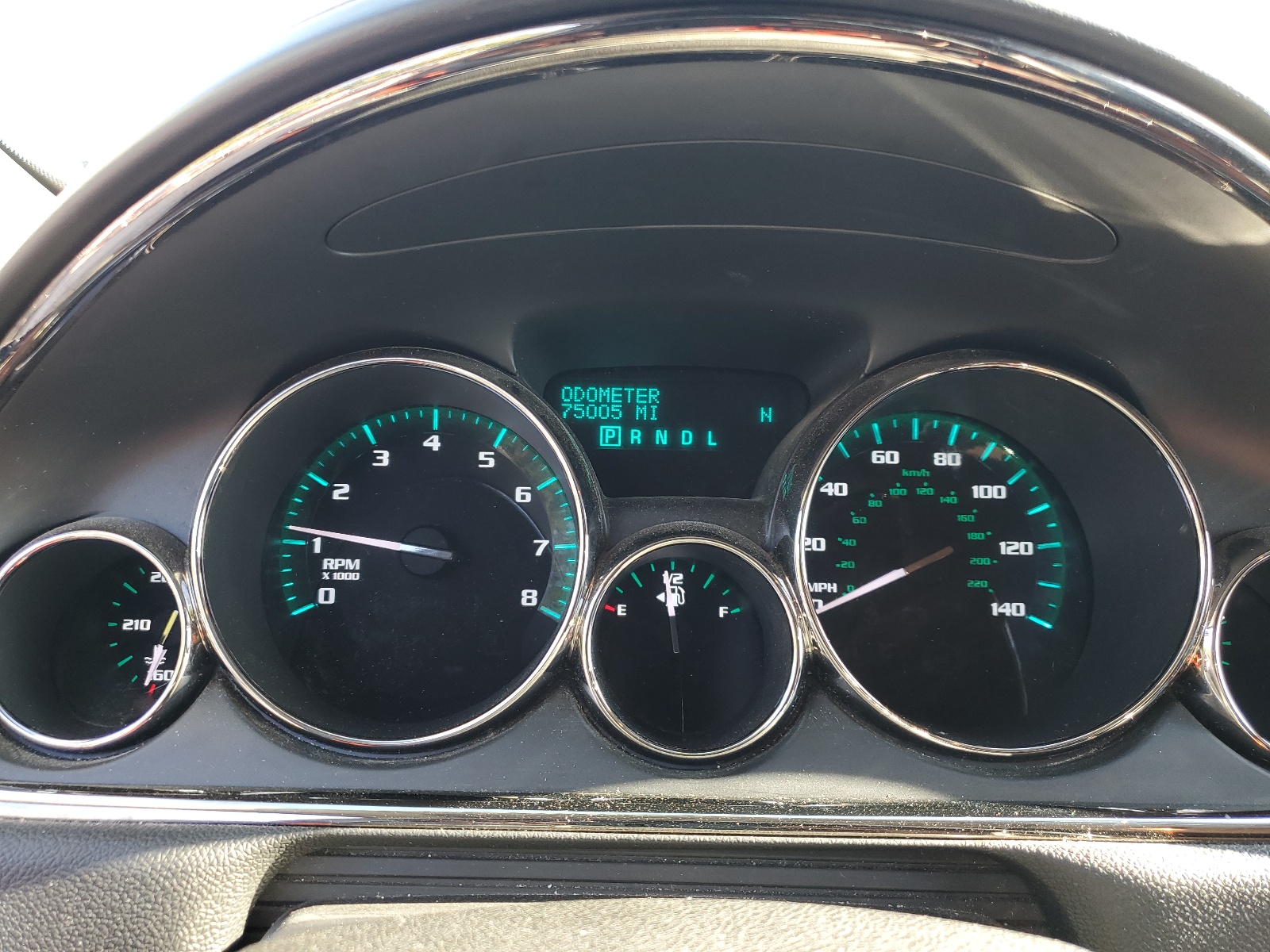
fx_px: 954
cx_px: 635
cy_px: 476
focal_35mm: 26
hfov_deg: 67.3
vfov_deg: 53.1
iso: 53
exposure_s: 1/60.2
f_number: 1.5
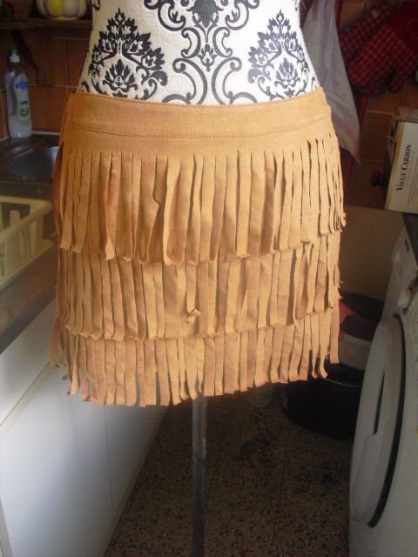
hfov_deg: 39.7
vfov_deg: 51.4
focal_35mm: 36
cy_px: 278
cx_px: 209
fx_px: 580
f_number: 3.1
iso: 400
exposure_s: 1/80
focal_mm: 6.3
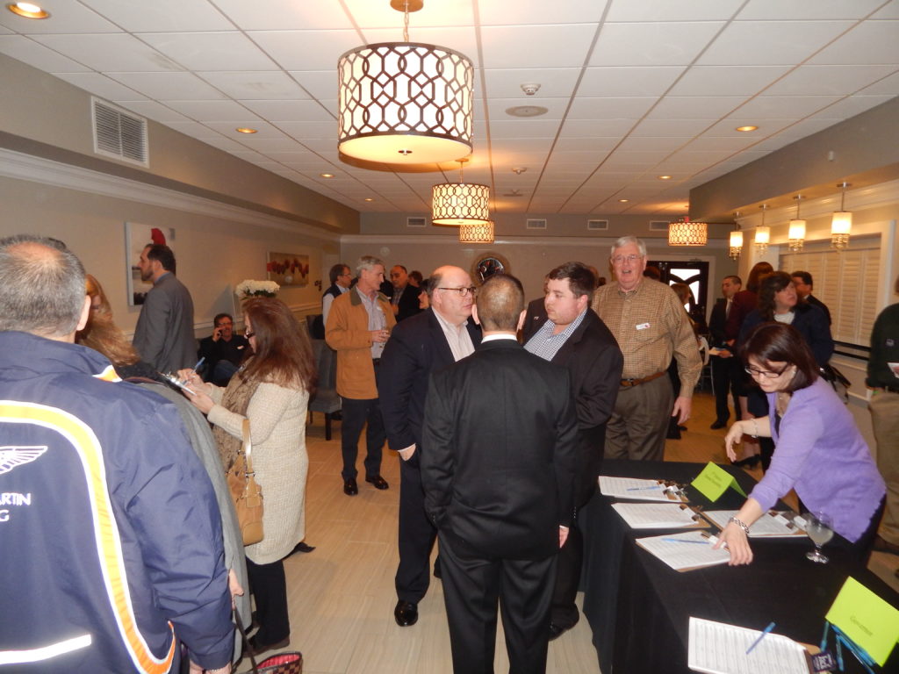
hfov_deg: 73.9
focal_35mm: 23
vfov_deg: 58.9
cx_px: 450
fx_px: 597
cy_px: 337
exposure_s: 1/30
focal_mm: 4
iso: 220
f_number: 3
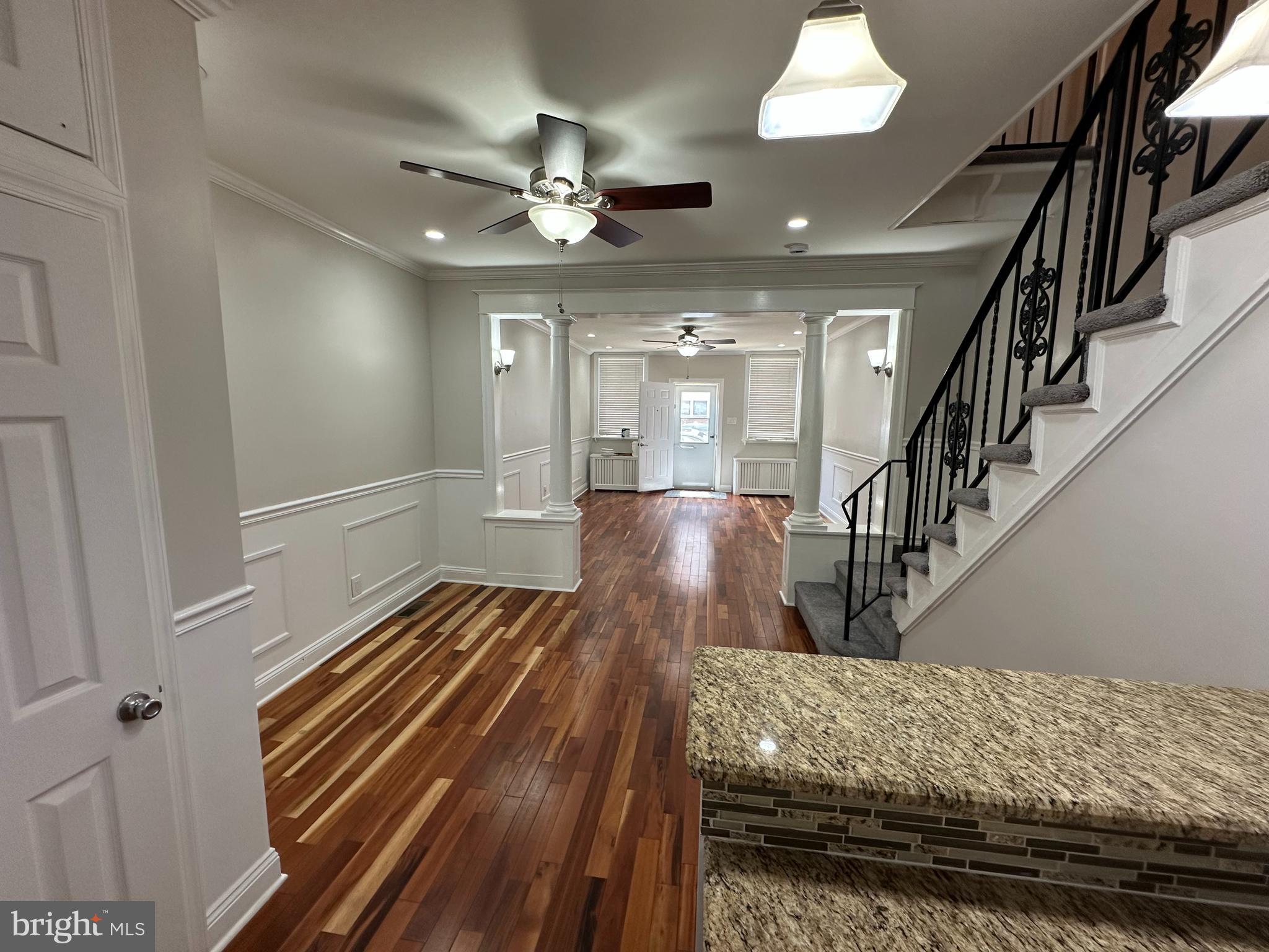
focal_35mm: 14
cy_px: 476
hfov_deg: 102.1
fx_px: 513
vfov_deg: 85.7
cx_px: 634
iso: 160
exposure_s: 1/120
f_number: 2.2
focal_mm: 2.22
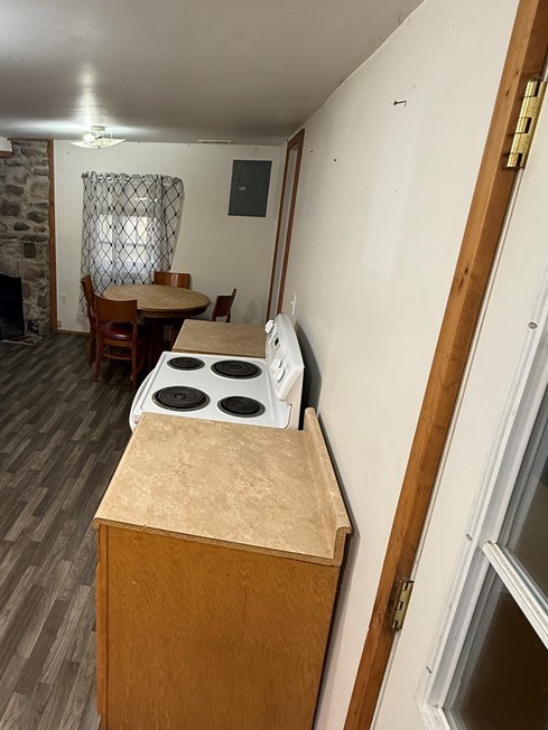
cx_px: 137
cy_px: 320
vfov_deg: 76.1
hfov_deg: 57.9
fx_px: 464
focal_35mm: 22
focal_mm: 2.22
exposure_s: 1/60
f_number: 2.2
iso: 200
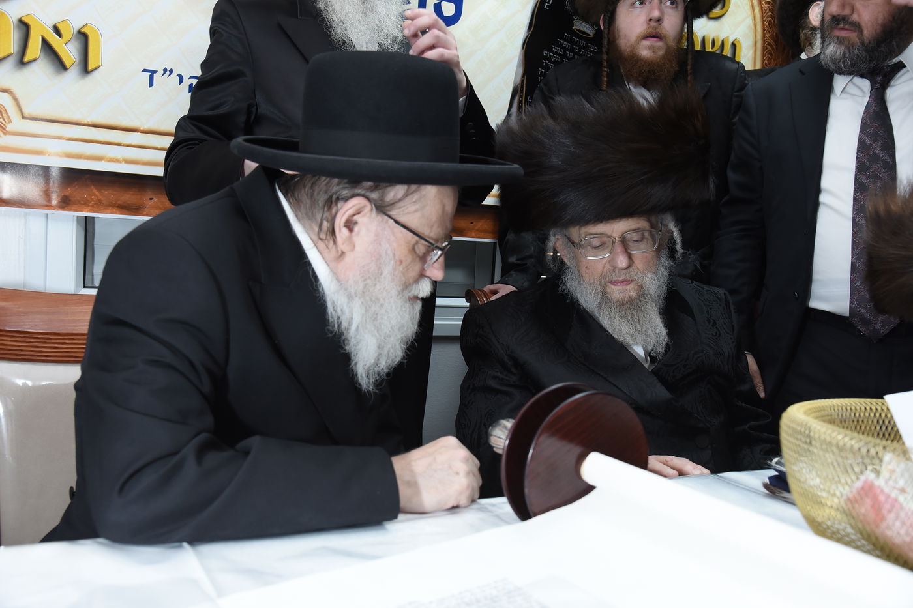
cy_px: 304
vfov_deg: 41.1
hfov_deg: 58.7
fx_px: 811
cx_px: 456
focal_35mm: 32
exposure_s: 1/160
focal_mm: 32
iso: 2000
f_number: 5.6
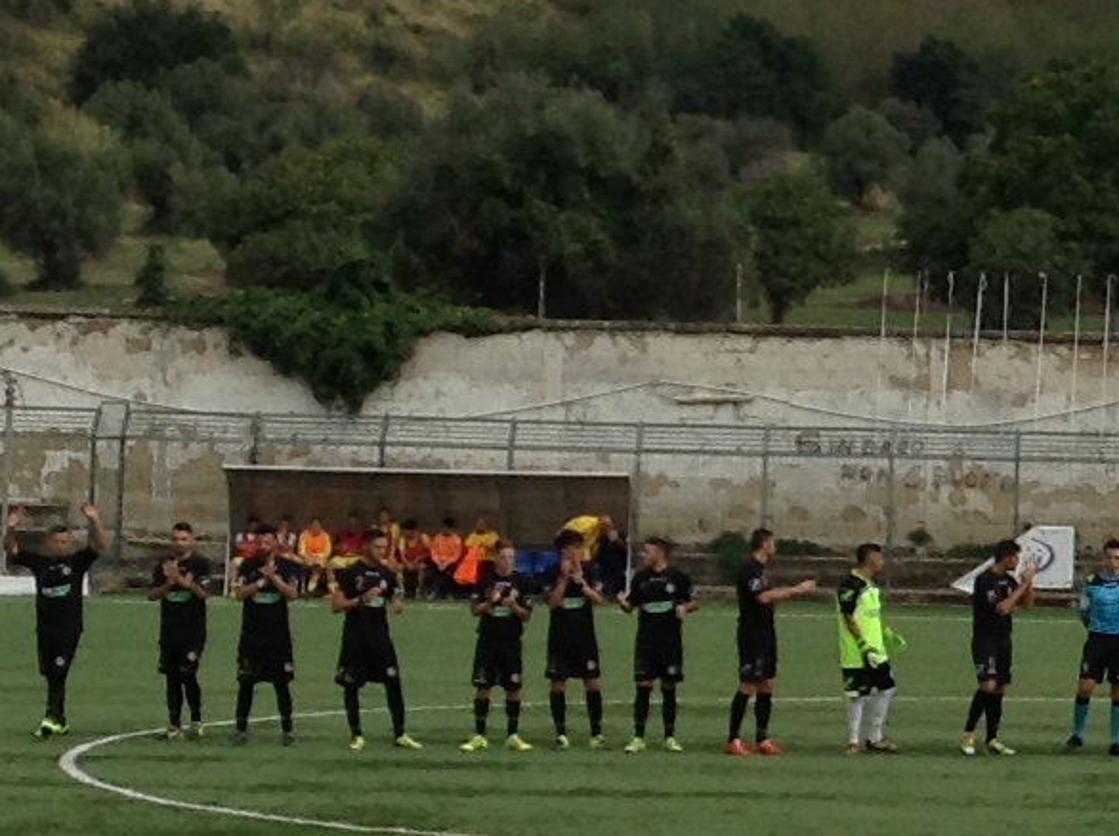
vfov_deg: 10.1
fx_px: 4714
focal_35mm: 146
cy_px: 395
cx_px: 1358
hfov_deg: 13.2
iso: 25
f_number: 2.4
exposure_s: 1/965
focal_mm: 3.3
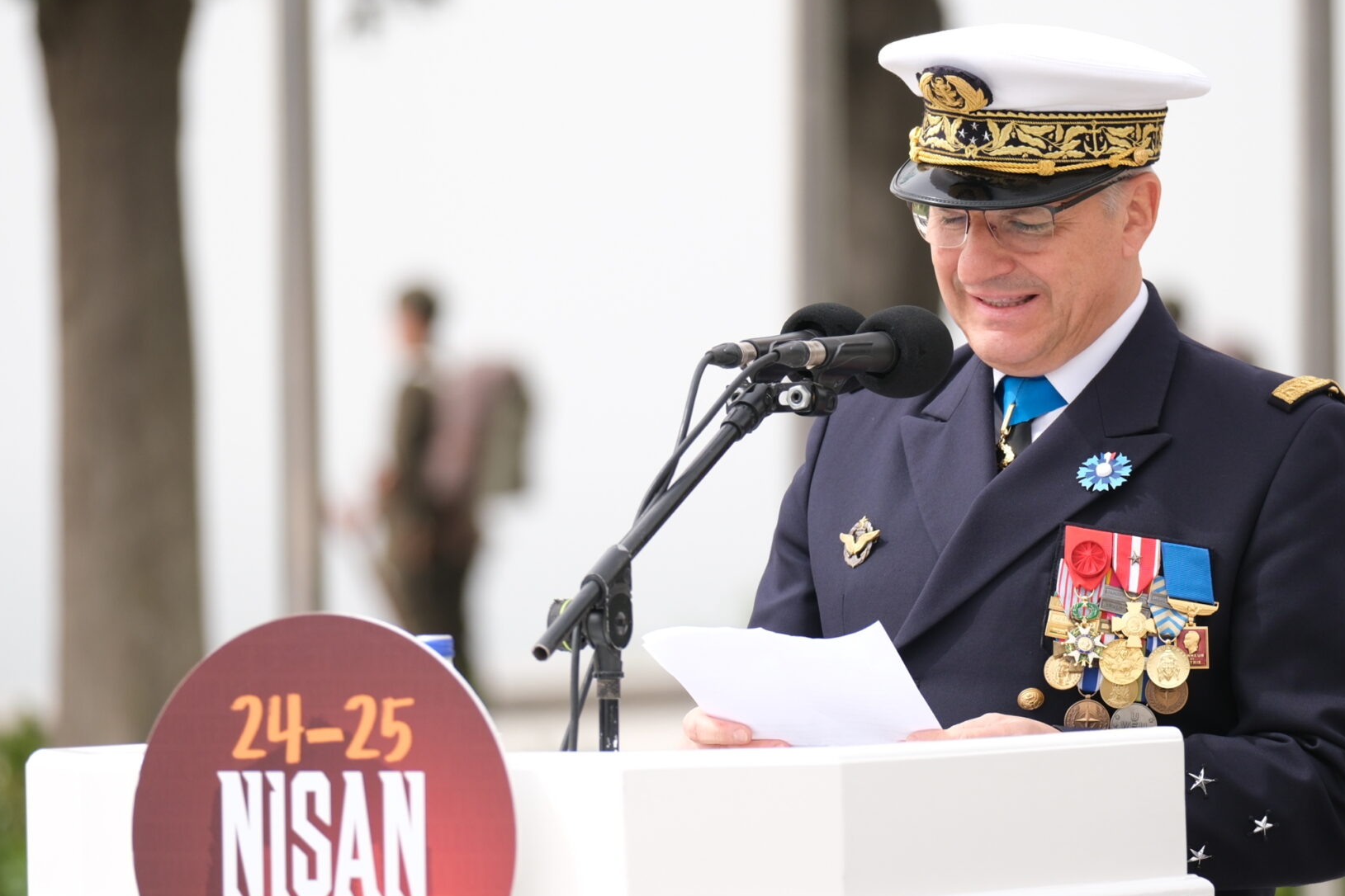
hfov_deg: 6.2
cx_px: 746
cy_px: 443
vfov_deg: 4.2
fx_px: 12328
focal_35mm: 330
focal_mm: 140
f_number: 2.8
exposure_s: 1/1250
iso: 200
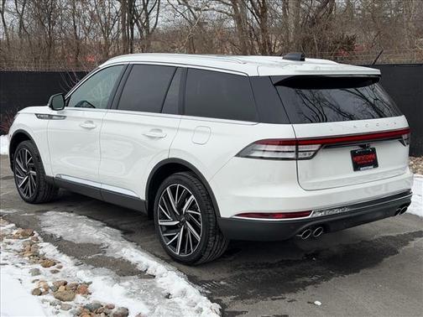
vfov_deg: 30.3
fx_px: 587
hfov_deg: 39.7
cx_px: 212
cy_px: 158
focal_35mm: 48
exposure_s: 1/2976
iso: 64
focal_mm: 6.76
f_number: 1.78
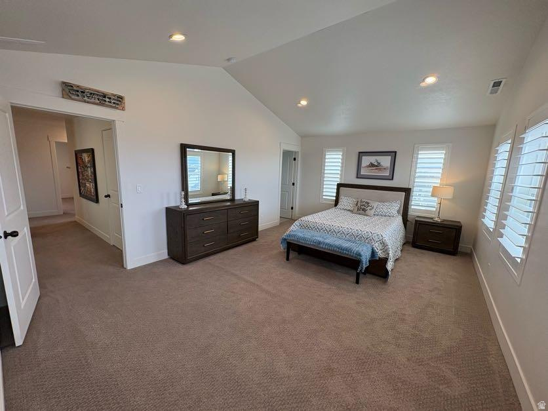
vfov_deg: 85.7
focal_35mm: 14
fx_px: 222
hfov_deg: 102.1
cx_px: 274
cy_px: 206
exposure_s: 1/120
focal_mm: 2.22
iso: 125
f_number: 2.2
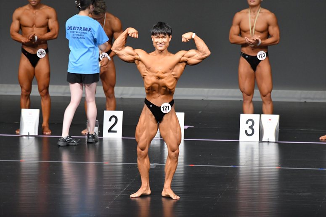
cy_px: 108
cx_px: 163
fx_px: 2851
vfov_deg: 4.4
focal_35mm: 315
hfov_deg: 6.5
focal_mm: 210
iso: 5000
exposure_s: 1/400
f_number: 5.6
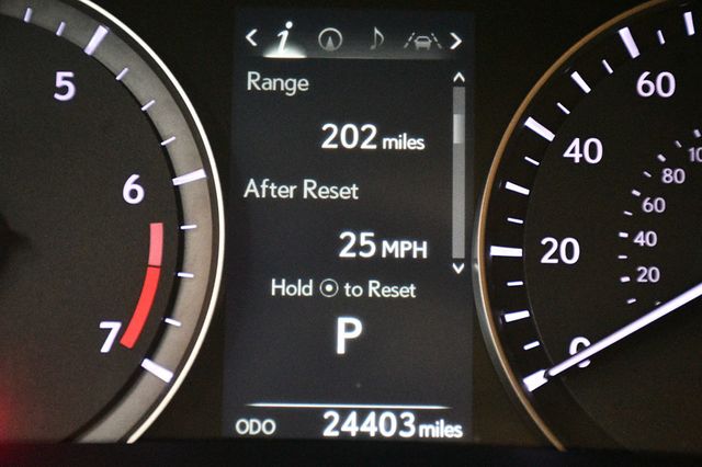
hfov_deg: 20.6
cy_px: 234
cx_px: 351
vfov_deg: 13.8
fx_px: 1929
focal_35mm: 99
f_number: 5
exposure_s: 1/60
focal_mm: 66
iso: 9000
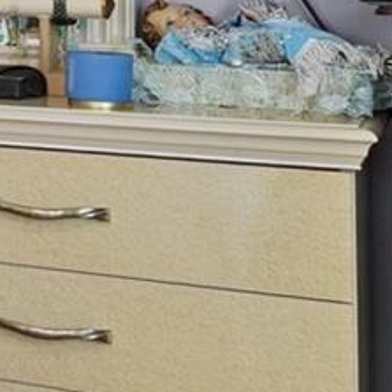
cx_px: -963
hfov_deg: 9.2
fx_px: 1601
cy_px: -85
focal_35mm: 125
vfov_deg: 13.5
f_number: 7.1
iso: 1000
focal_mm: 16
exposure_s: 1/13
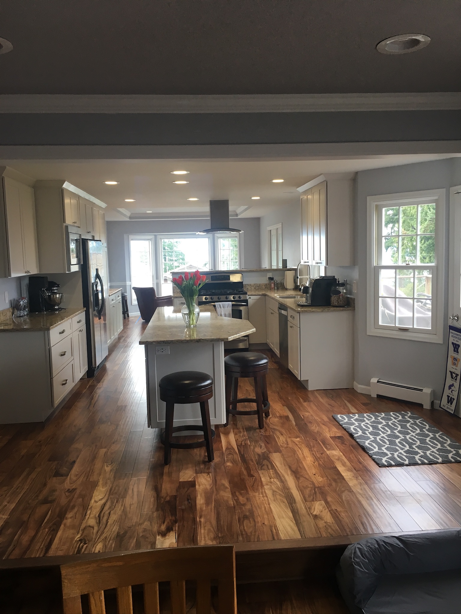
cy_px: 307
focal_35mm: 29
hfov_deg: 48.2
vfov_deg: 61.7
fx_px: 515
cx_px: 230
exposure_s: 1/40
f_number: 2.2
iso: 32
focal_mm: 4.15
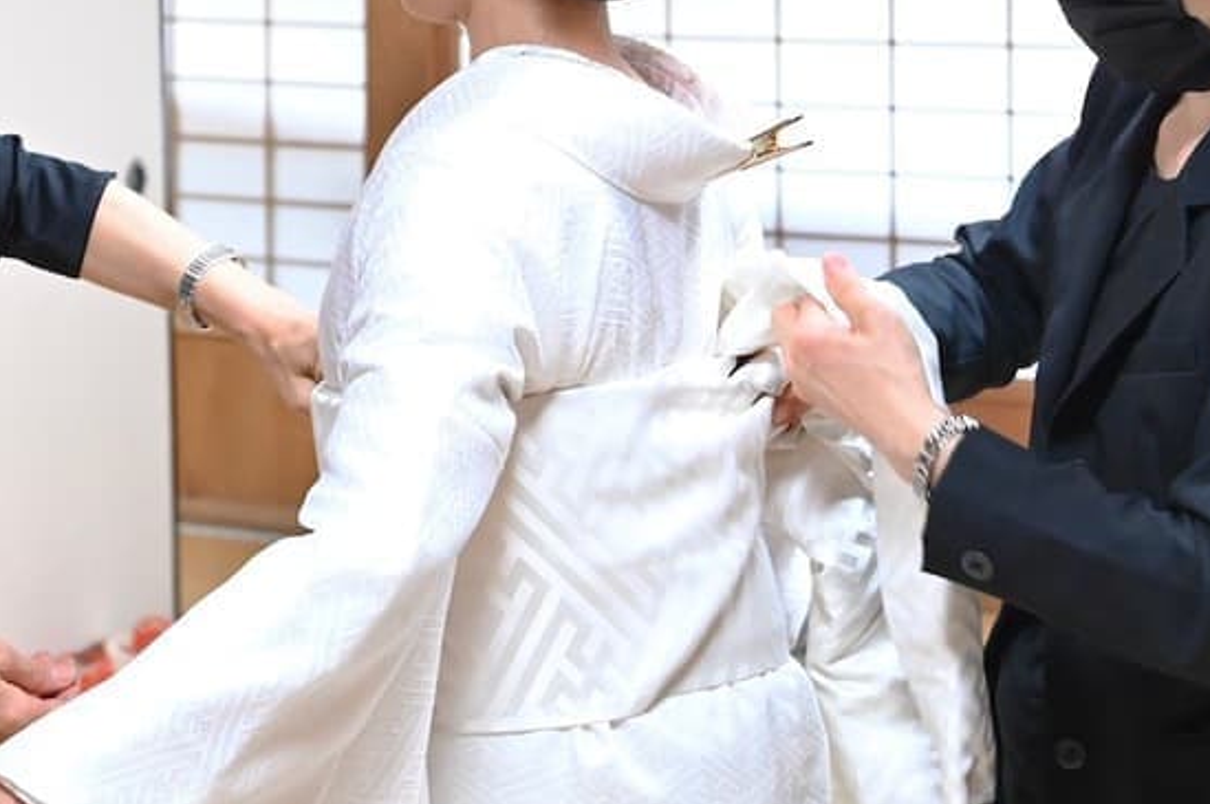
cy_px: -150
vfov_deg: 12.7
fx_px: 3526
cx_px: 101
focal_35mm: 105
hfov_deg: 19.1
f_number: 4.5
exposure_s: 1/125
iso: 6400
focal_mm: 40
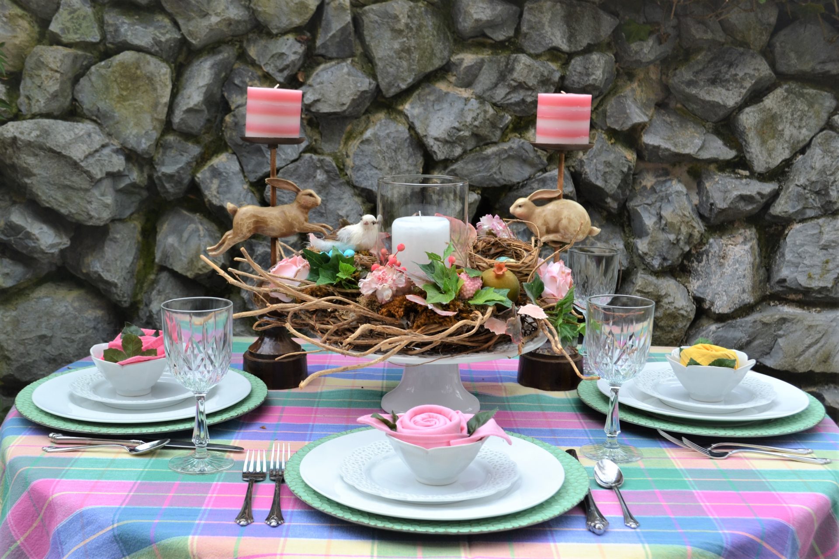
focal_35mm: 39
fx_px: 909
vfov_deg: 34.2
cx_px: 420
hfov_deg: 49.6
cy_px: 280
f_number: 5.6
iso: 220
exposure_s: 1/125
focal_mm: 26
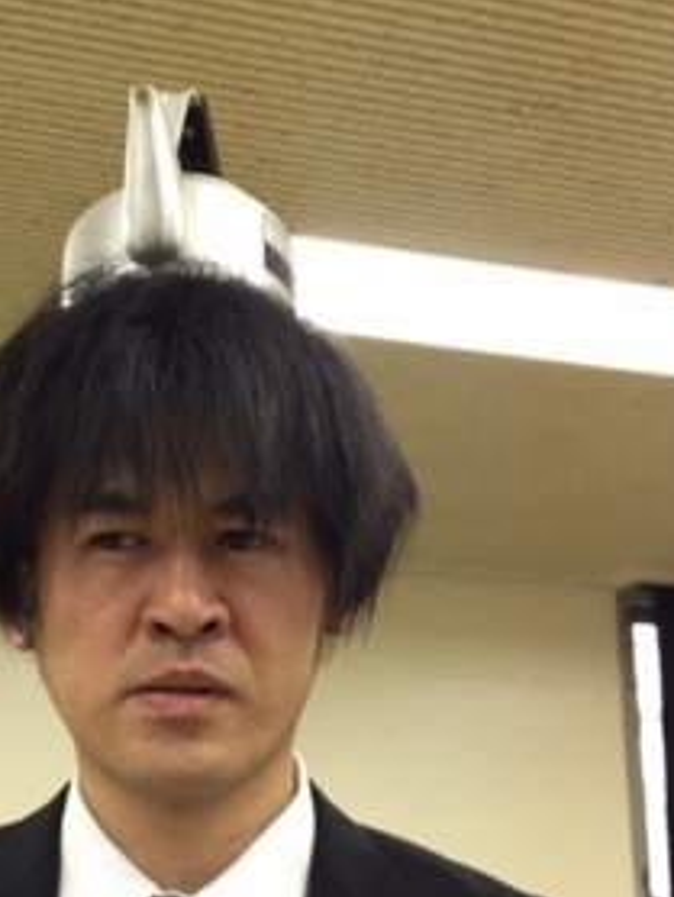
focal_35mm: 47
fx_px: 1218
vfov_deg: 39.9
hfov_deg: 30.5
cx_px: 181
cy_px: 600
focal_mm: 4.15
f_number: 2.2
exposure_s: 1/30
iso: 64
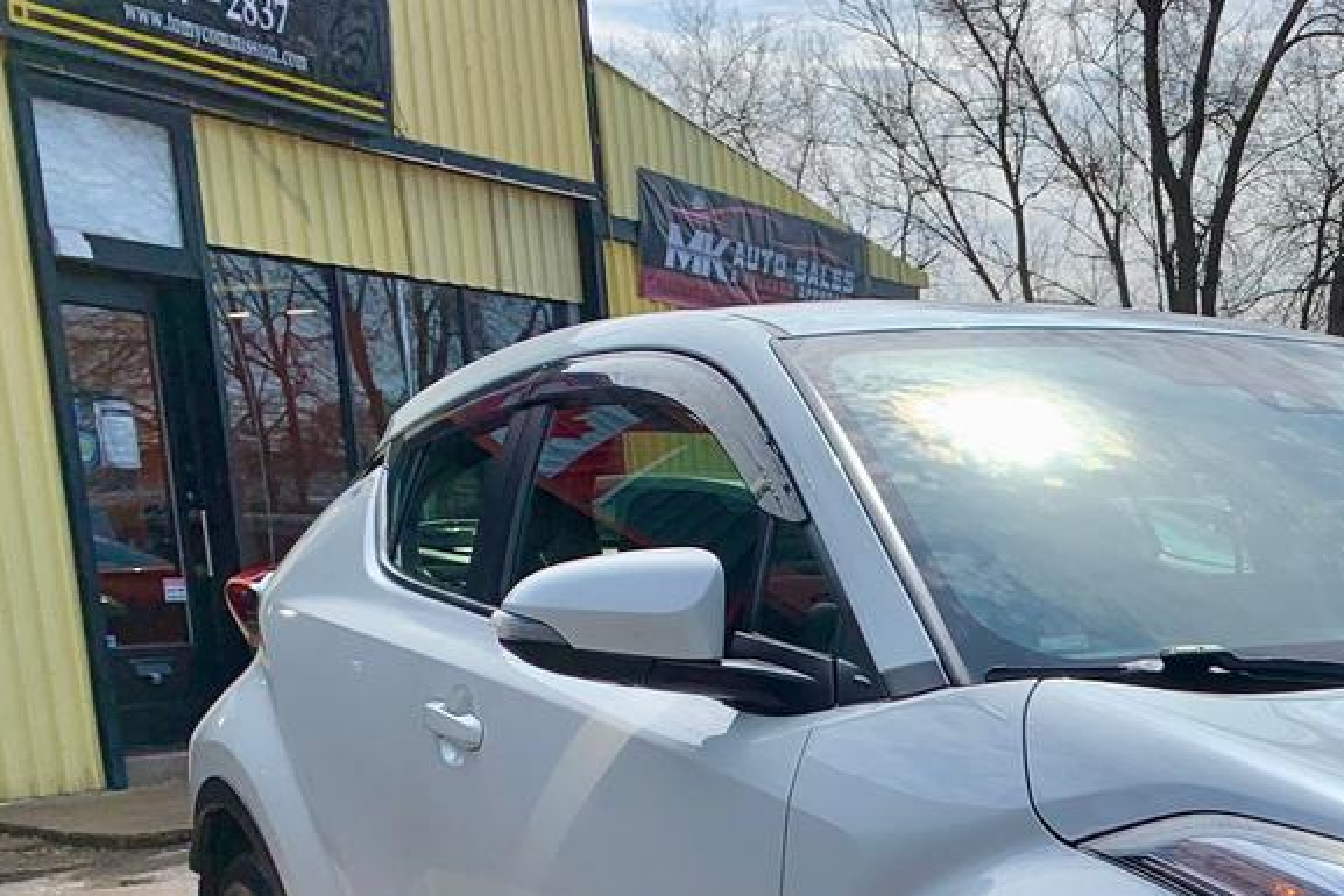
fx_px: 2240
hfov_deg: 30.6
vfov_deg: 21.1
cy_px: 1075
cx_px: 1398
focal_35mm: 60
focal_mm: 4.25
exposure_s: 1/2611
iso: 25
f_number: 1.8
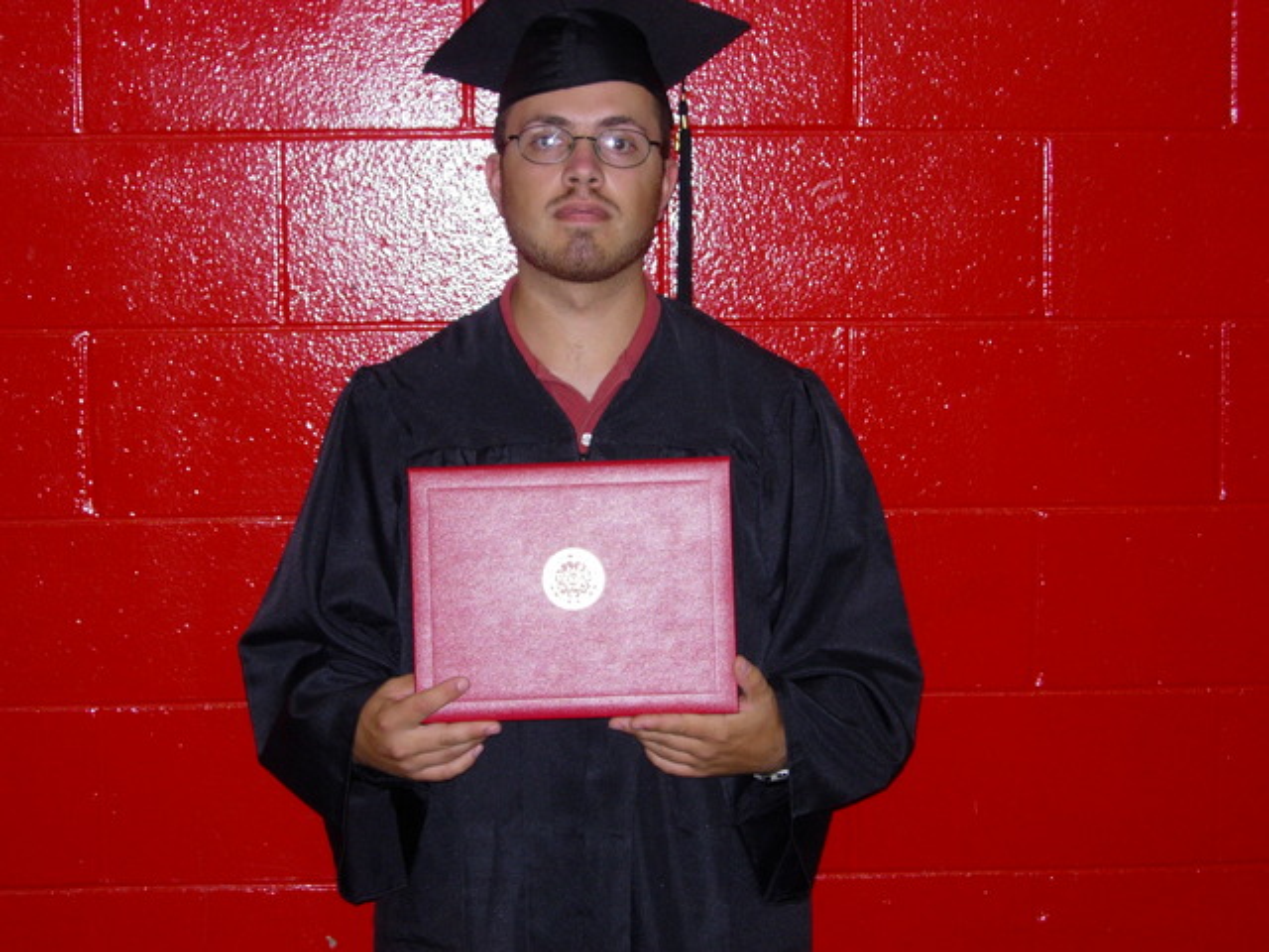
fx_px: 2639
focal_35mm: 72
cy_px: 476
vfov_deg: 20.4
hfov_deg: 27.0
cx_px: 634
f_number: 3.7
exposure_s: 1/85.4
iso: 105
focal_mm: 14.9
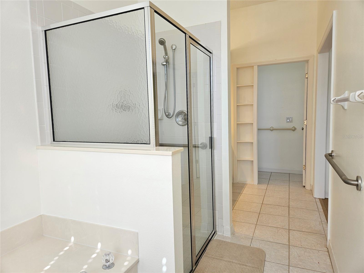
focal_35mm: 23
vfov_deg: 58.9
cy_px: 136
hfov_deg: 73.9
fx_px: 242
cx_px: 182
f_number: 1.8
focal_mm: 5.4
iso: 25
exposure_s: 1/120
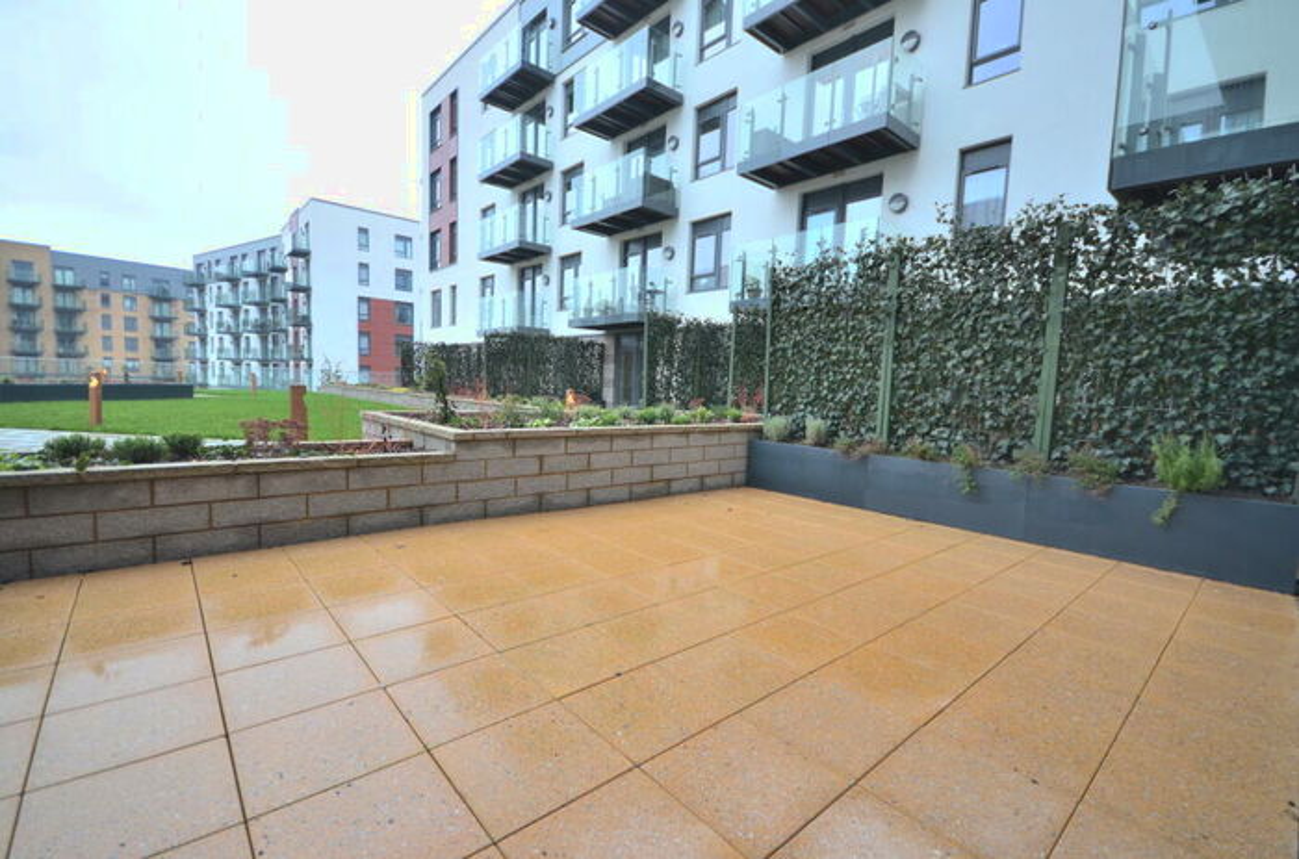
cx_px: 650
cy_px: 430
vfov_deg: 77.0
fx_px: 540
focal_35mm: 15
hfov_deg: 100.5
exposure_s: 1/100
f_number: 4.5
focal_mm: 10
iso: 400
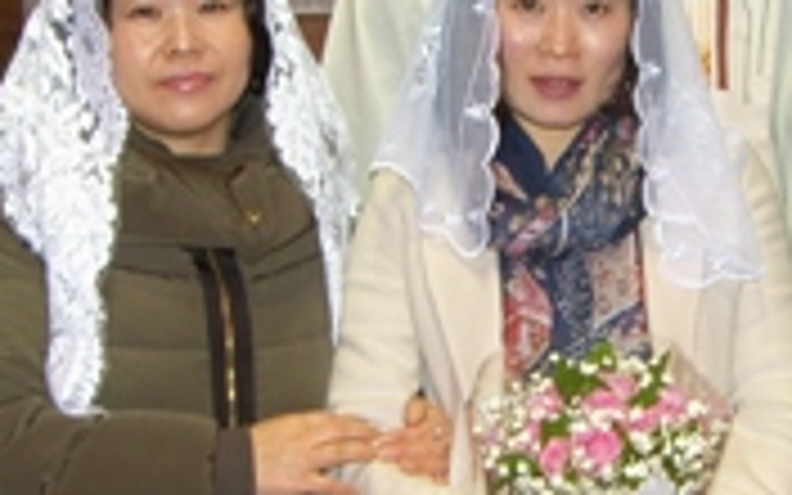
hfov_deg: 19.1
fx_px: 2331
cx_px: 603
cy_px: 378
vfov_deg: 12.1
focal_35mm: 108
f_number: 2.2
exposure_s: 1/30
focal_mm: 7.4
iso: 50
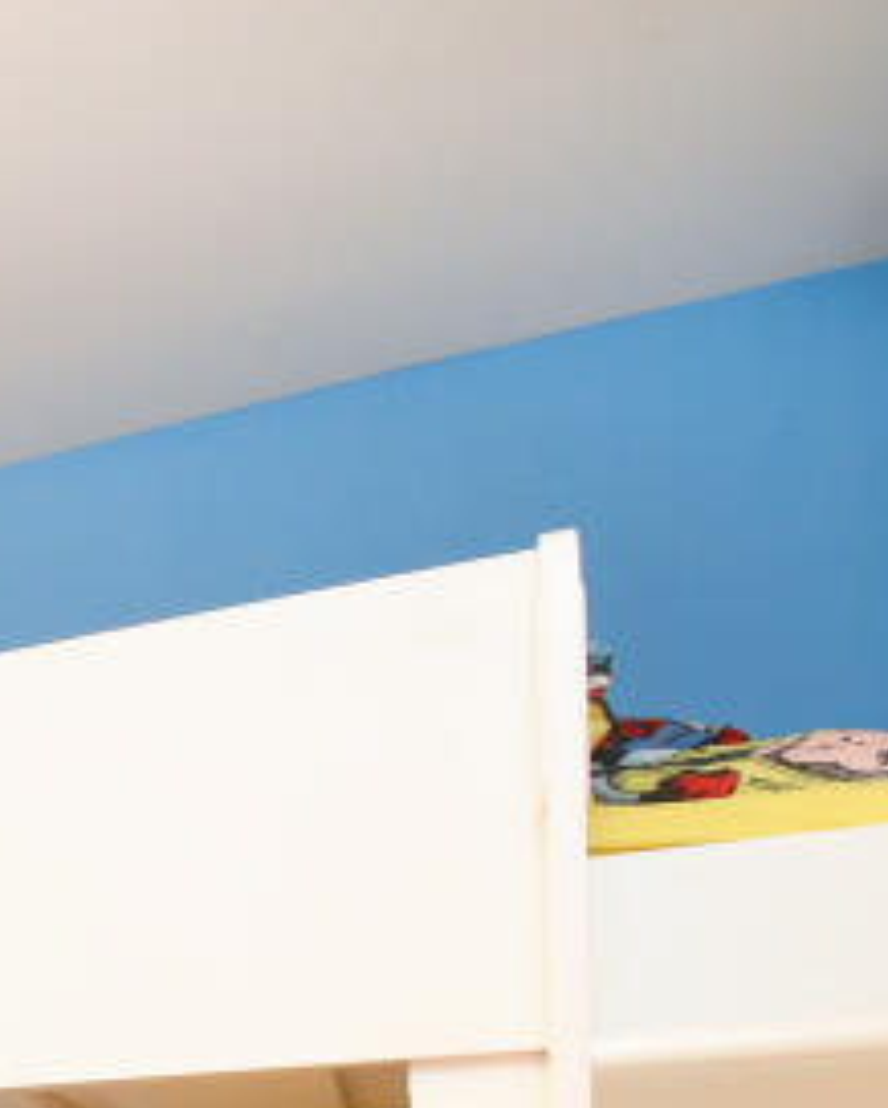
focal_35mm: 53
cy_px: 1336
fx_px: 1739
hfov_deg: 16.9
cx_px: -1055
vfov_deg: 30.1
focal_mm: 10
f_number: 9
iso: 500
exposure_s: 1/1.6
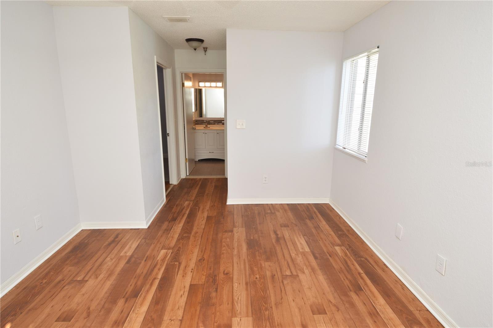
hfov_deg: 90.1
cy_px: 164
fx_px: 246
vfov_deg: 67.3
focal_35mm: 18
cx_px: 246
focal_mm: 12
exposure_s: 1/100
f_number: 4.5
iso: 400
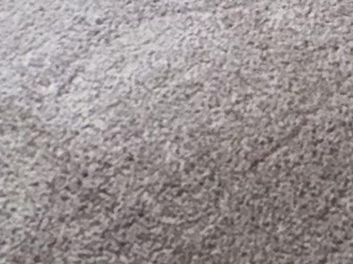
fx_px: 907
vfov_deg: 10.6
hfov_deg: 18.5
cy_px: -559
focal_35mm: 89
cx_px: 582
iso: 400
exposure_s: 1/30
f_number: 2.2
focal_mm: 2.22
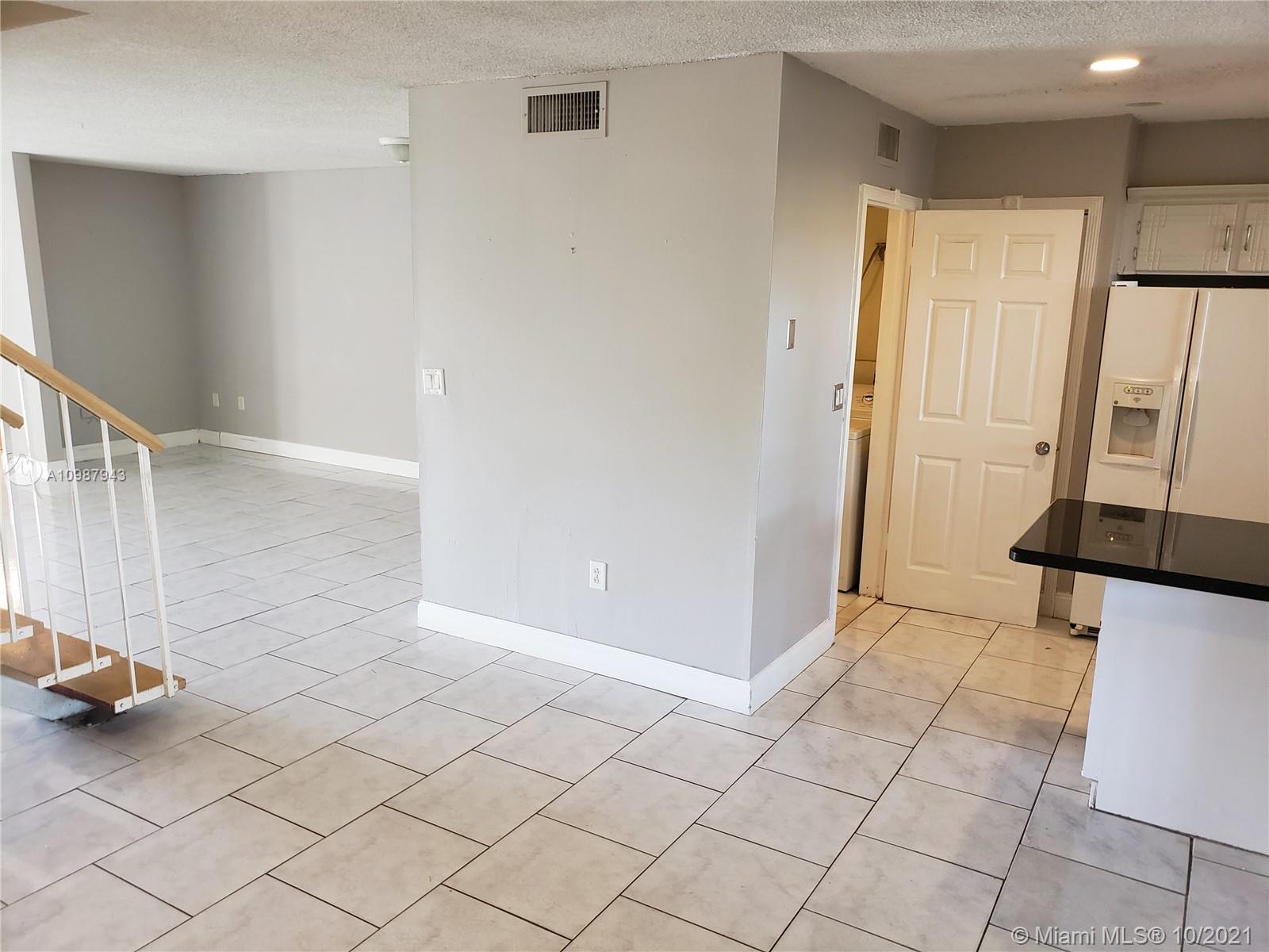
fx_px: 953
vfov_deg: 53.1
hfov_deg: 67.3
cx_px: 634
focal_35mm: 26
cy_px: 476
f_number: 2.4
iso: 250
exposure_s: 1/20
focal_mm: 4.3
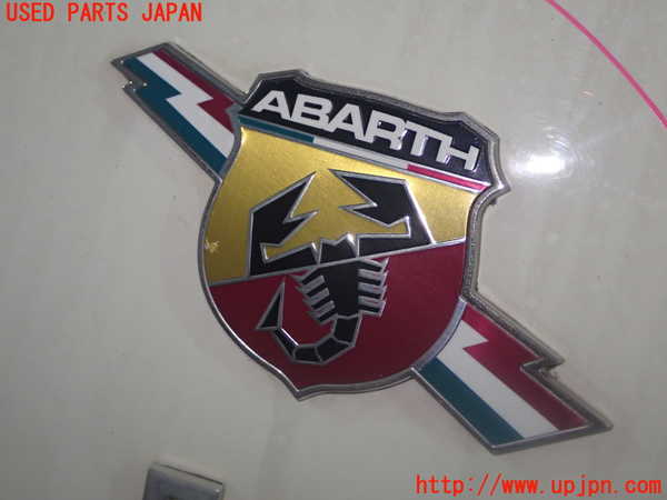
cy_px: 250
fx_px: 1195
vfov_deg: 23.7
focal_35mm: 62
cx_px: 334
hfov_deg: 31.2
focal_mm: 11.09
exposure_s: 1/60
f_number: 3.6
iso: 500
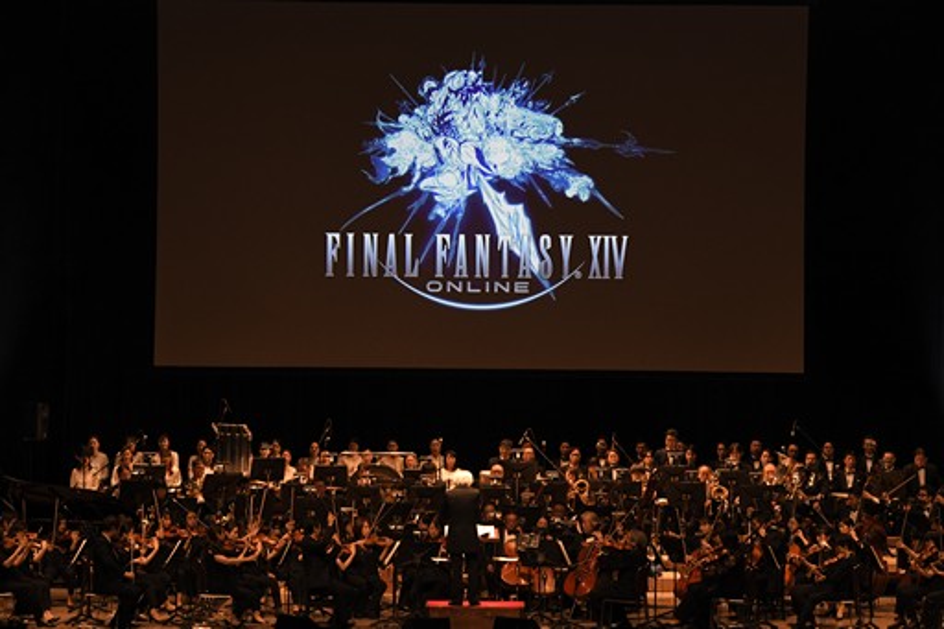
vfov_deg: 10.5
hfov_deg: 15.8
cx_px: 472
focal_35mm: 130
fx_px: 3408
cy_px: 314
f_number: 4.8
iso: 2500
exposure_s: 1/320
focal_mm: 130
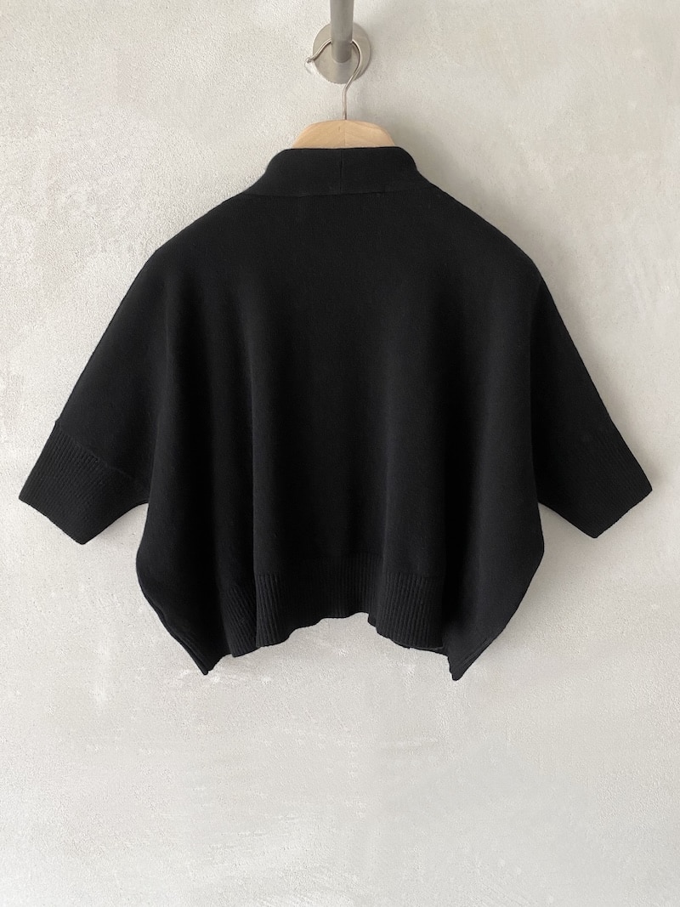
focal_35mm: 26
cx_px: 340
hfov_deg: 53.1
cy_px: 454
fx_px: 681
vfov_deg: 67.3
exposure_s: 1/99
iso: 125
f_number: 1.8
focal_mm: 4.25
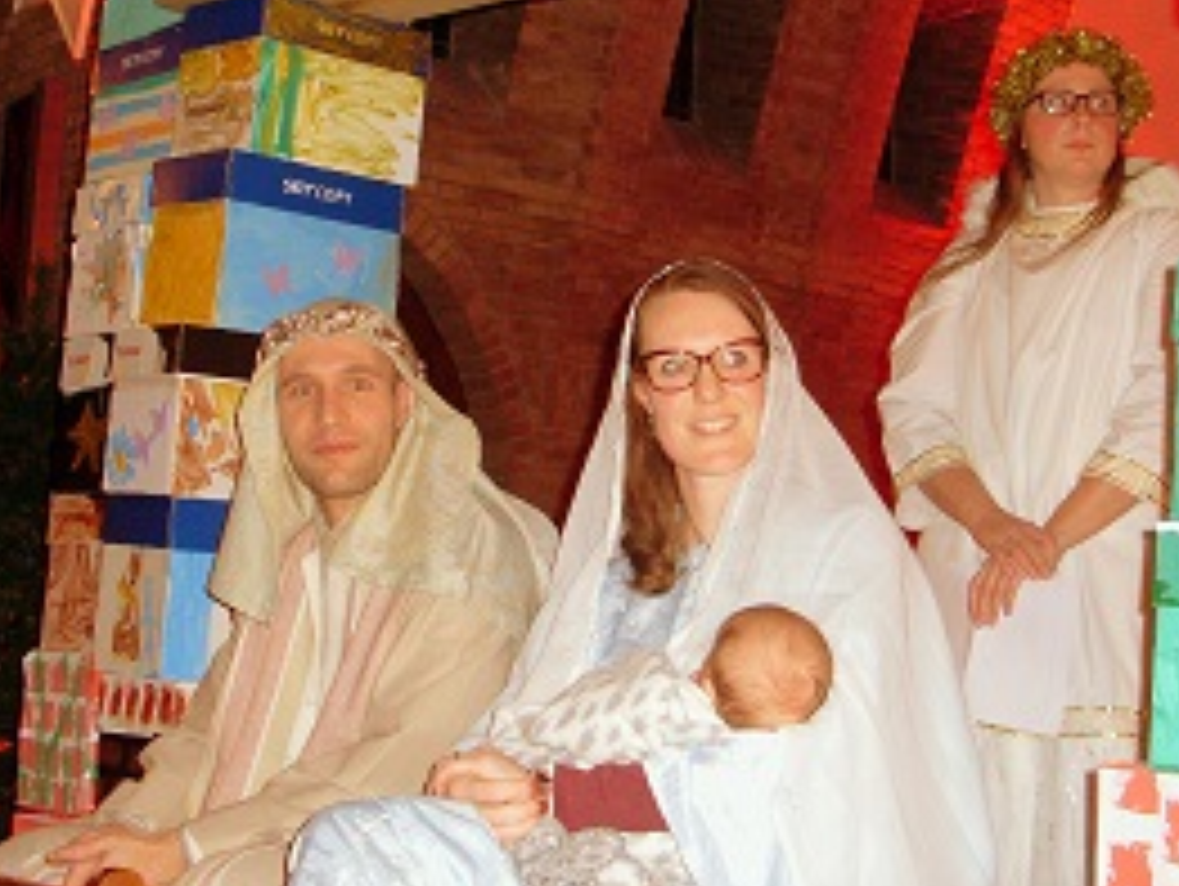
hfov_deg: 33.1
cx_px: 711
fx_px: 1977
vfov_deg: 25.2
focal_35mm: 58
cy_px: 301
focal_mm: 6.3
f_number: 3
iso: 120
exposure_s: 1/45
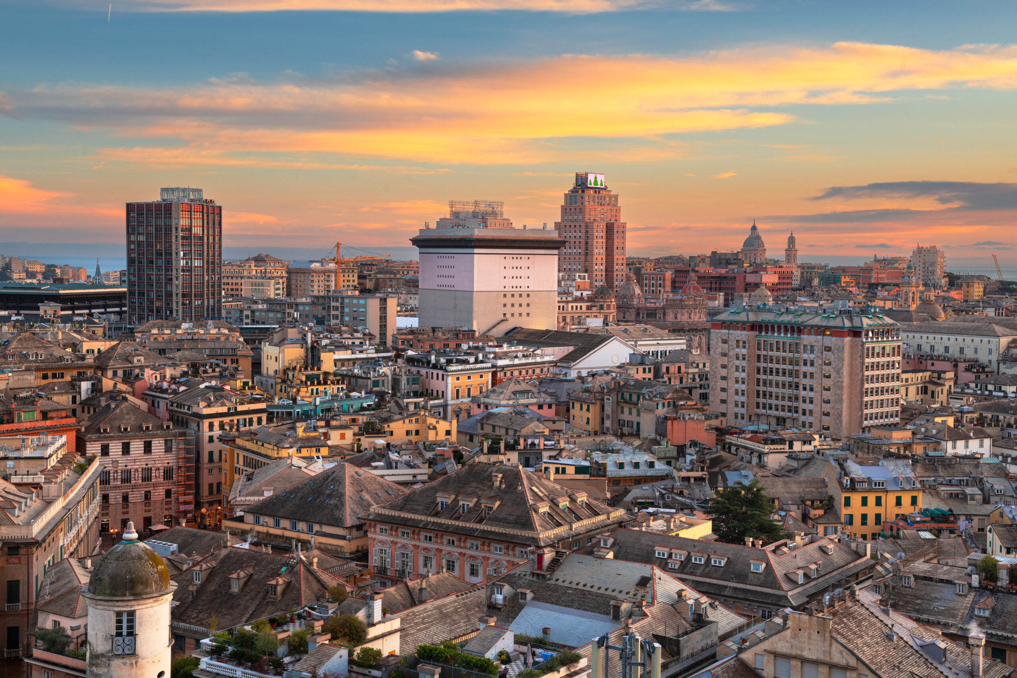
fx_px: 1356
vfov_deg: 28.1
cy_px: 339
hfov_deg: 41.1
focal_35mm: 48
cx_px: 508
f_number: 11
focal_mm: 48
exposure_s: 1/3
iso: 64
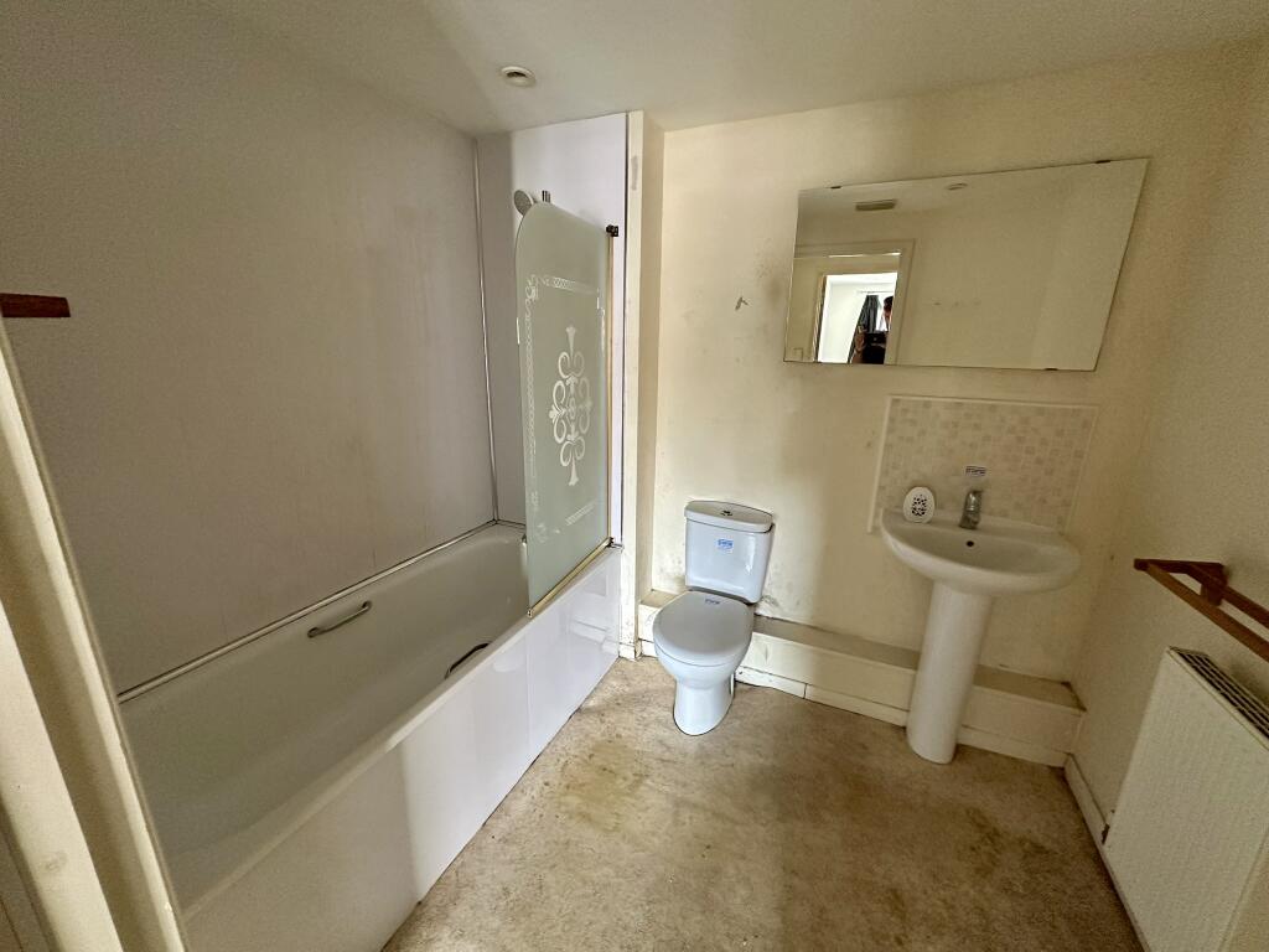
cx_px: 634
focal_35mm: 14
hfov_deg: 102.1
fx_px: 513
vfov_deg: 85.7
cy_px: 476
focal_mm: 2.22
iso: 400
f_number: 2.2
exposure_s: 1/60
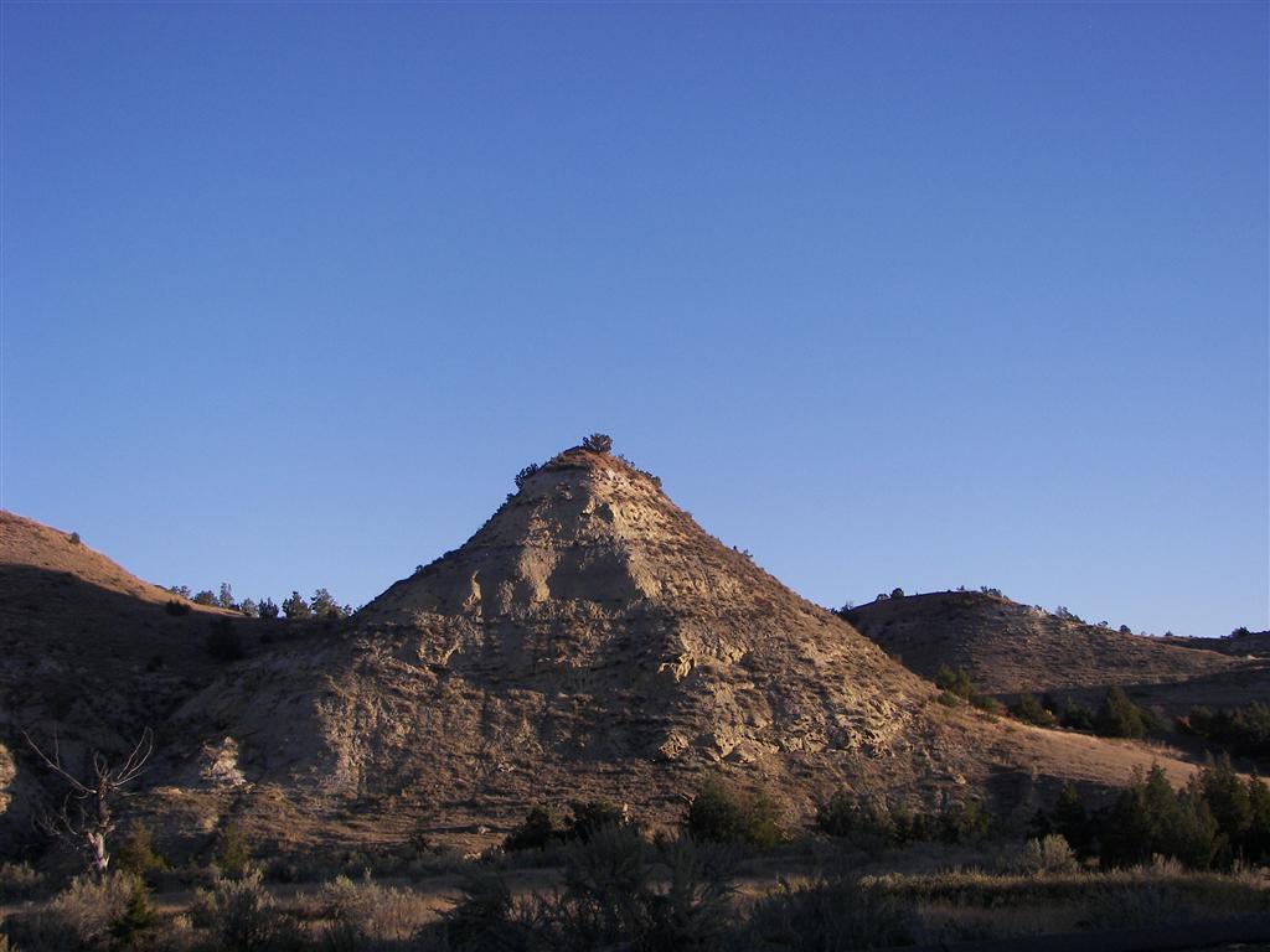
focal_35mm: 50
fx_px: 1834
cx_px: 635
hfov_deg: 38.2
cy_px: 476
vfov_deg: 29.1
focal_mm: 8.3
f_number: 2.8
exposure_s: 1/640
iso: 64
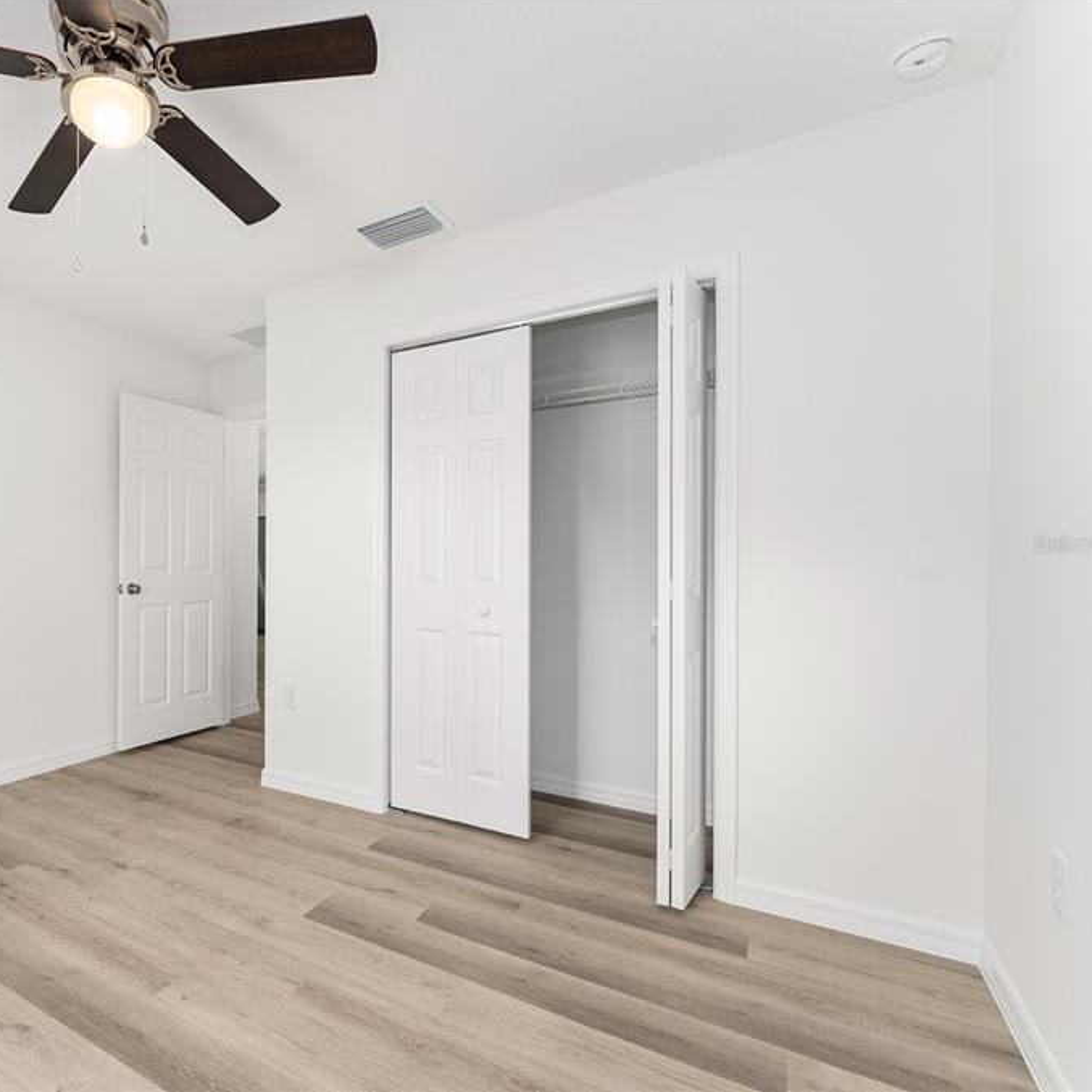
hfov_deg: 76.0
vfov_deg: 80.7
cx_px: 300
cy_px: 544
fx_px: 642
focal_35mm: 18
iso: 400
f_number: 7.1
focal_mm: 14
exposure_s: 1/10
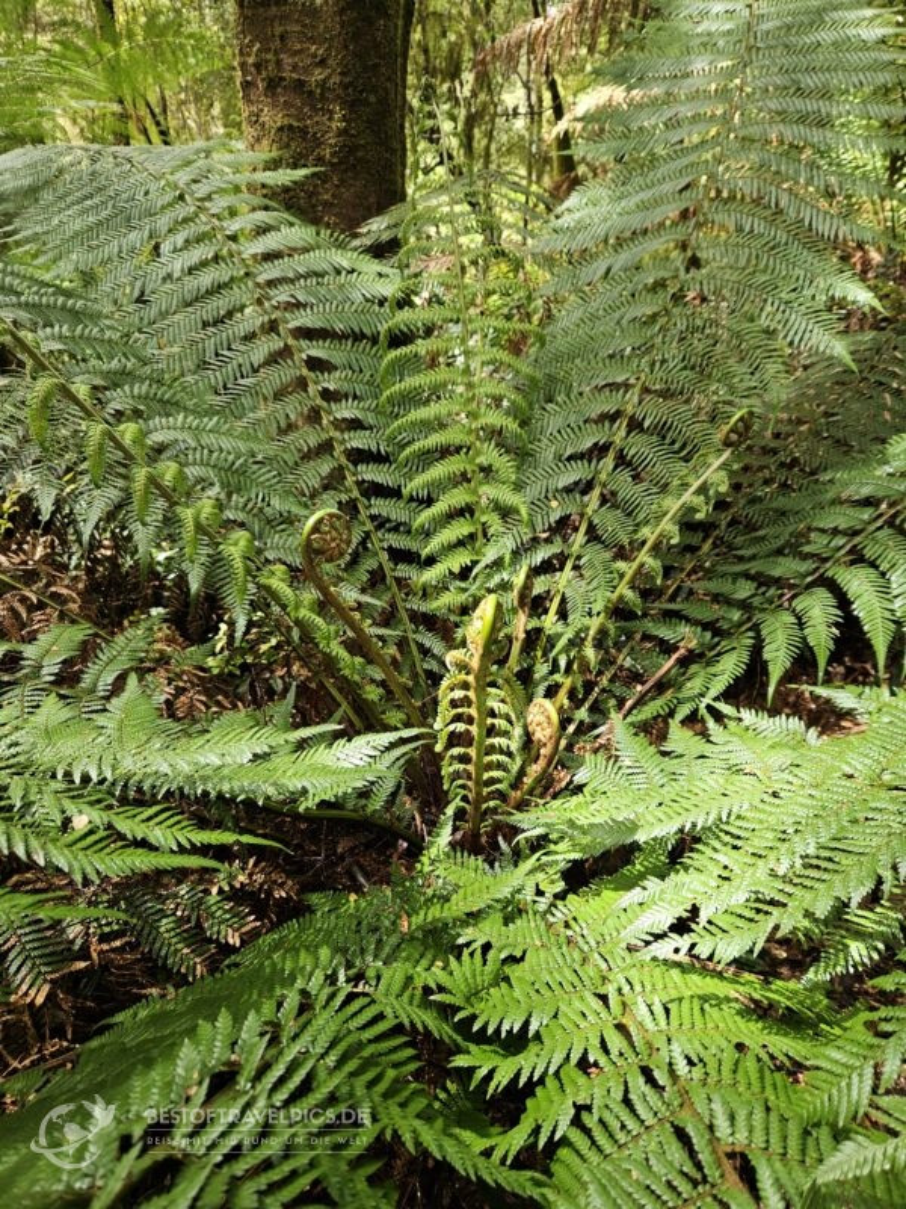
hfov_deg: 58.9
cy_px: 604
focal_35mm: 23
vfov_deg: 73.9
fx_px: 803
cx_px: 453
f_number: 1.8
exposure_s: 1/100
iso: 50
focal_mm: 5.4
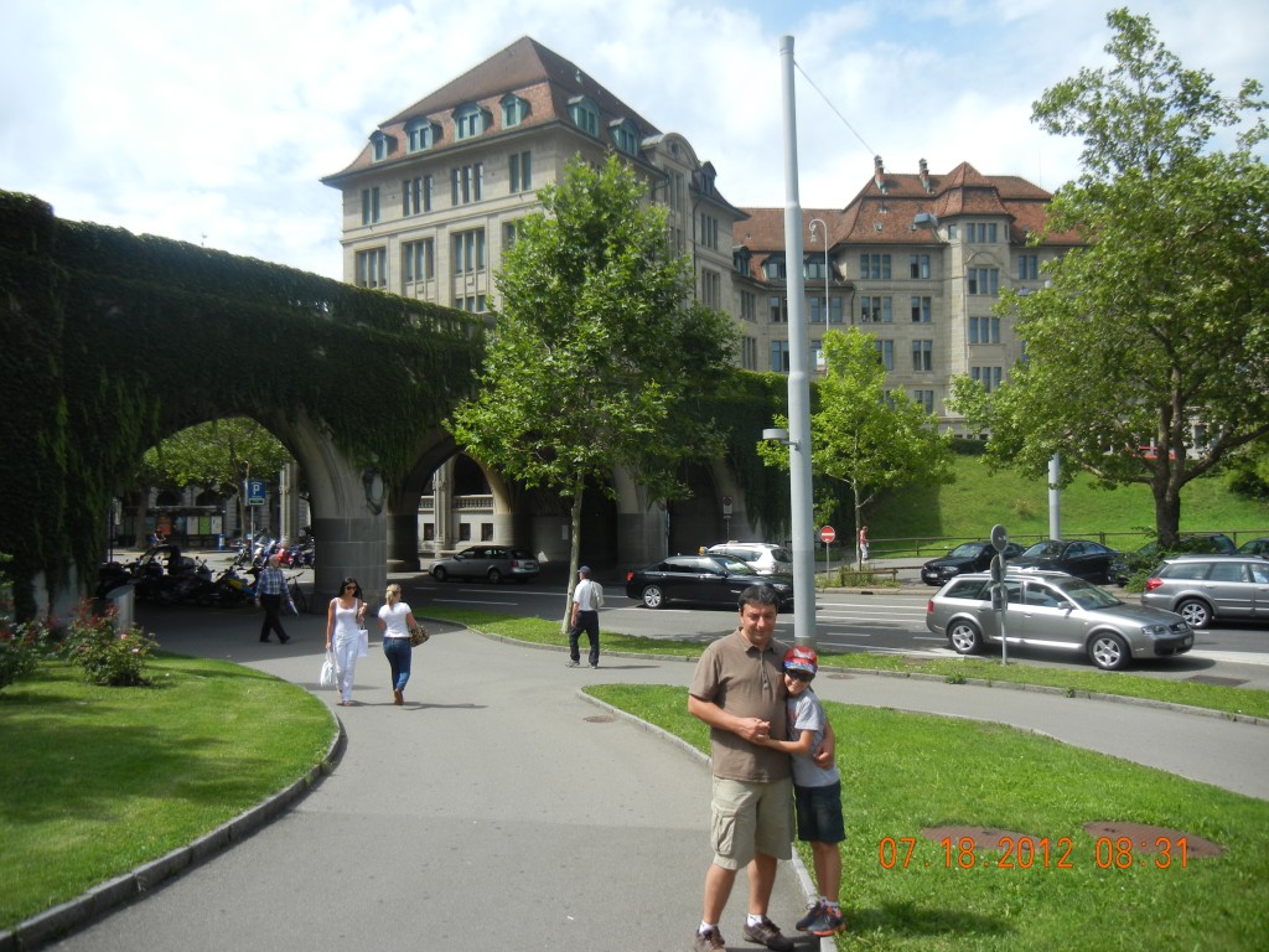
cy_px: 476
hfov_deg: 60.0
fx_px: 1100
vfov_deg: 46.8
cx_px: 634
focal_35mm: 30
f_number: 7
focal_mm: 5.4
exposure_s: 1/274
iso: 160
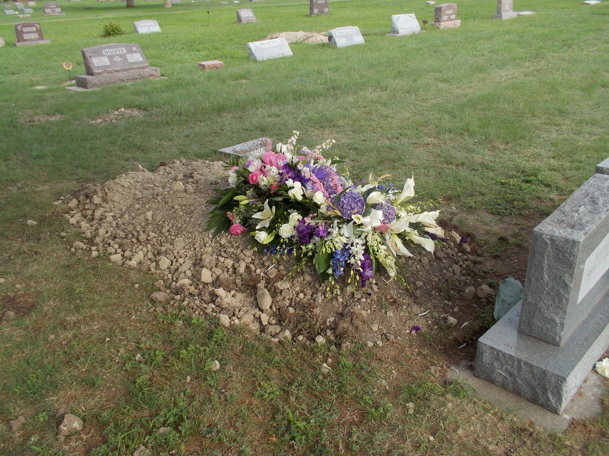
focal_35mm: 29
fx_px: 510
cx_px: 304
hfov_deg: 61.7
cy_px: 228
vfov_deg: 48.2
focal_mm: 4.1
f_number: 3.3
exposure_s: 1/320
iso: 80
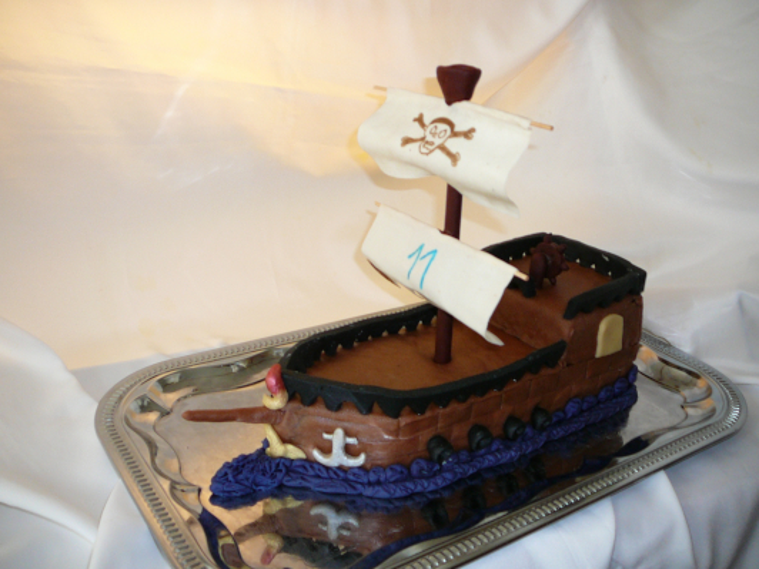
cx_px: 380
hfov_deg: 52.6
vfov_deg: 40.7
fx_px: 767
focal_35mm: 35
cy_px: 284
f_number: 2.8
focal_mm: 5.2
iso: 100
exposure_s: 1/50
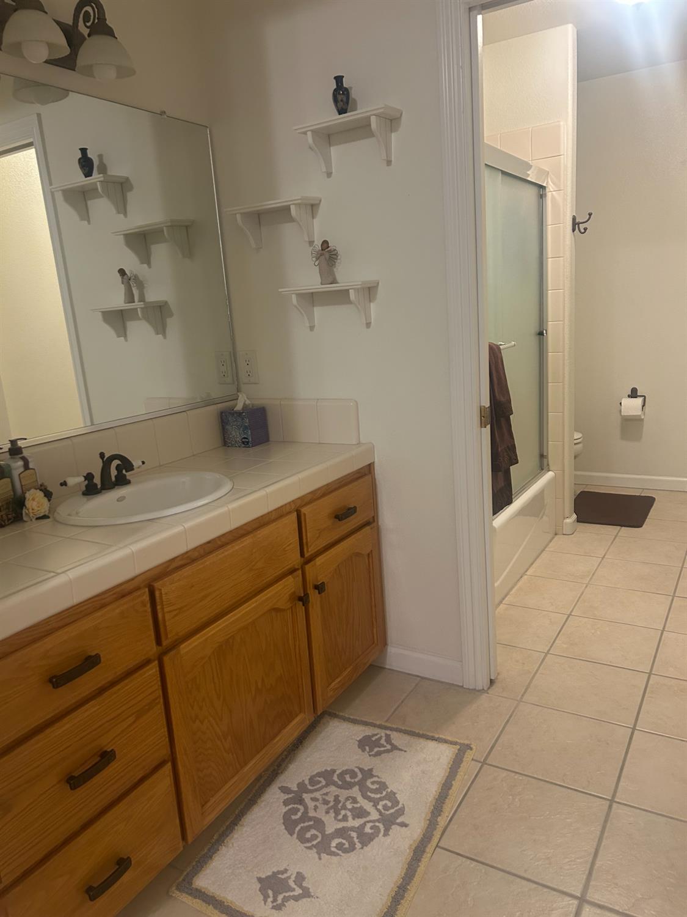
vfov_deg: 67.3
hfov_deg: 53.1
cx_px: 344
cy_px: 458
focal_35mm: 26
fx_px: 688
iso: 160
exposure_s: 1/60
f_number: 1.5
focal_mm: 5.7
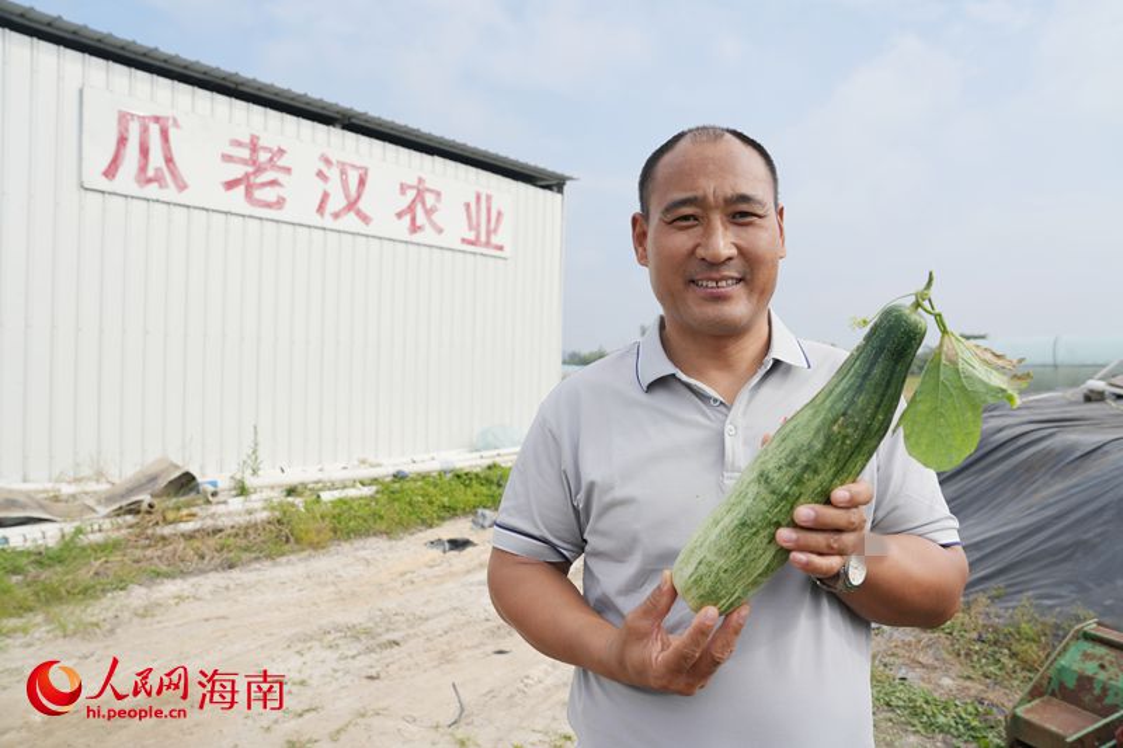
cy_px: 374
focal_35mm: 24
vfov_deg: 53.1
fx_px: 748
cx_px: 562
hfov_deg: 73.8
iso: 160
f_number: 5.6
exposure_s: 1/1000
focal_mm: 24
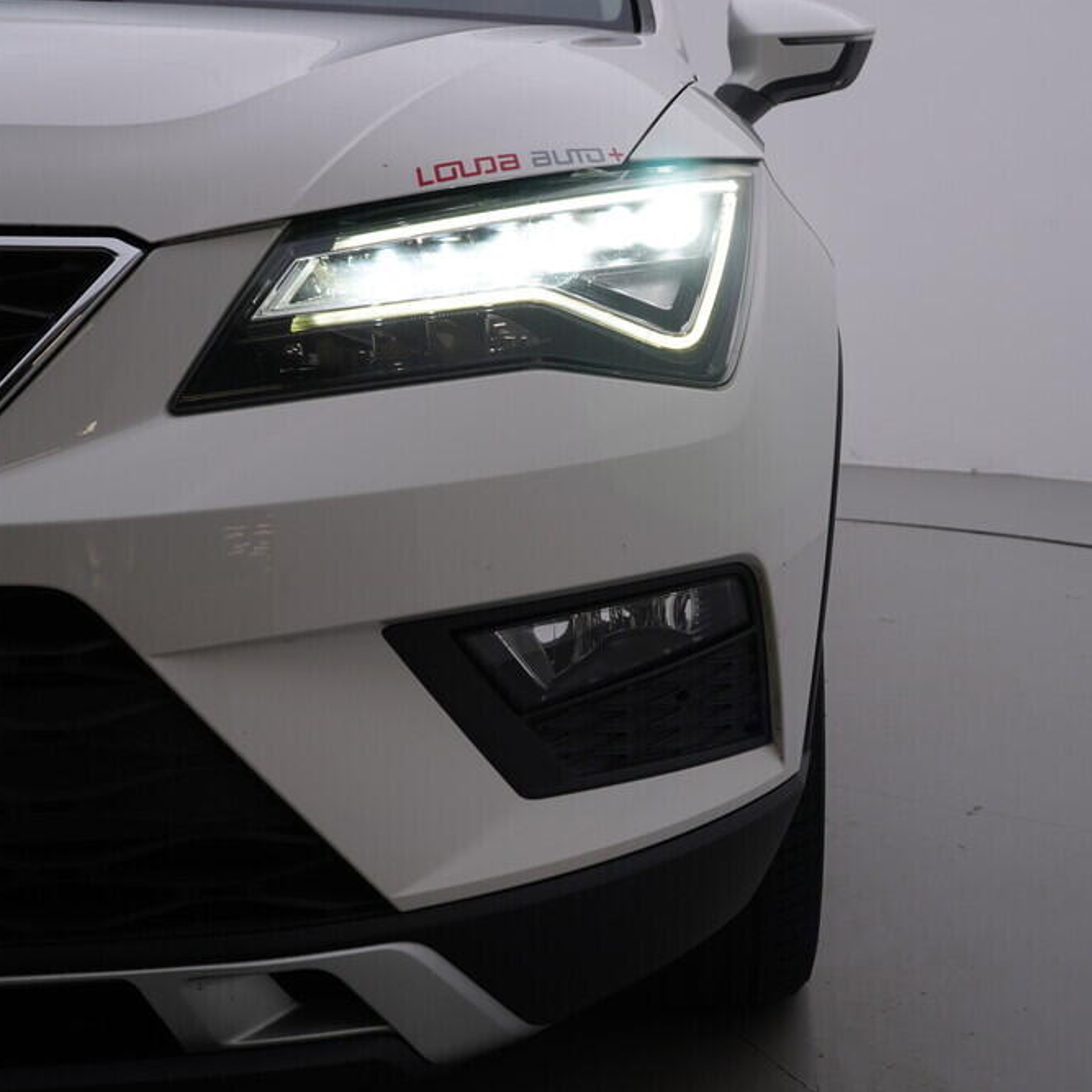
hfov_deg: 35.7
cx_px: 738
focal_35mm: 47
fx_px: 1677
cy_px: 543
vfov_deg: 36.1
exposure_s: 1/125
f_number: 5.6
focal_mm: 24
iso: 125
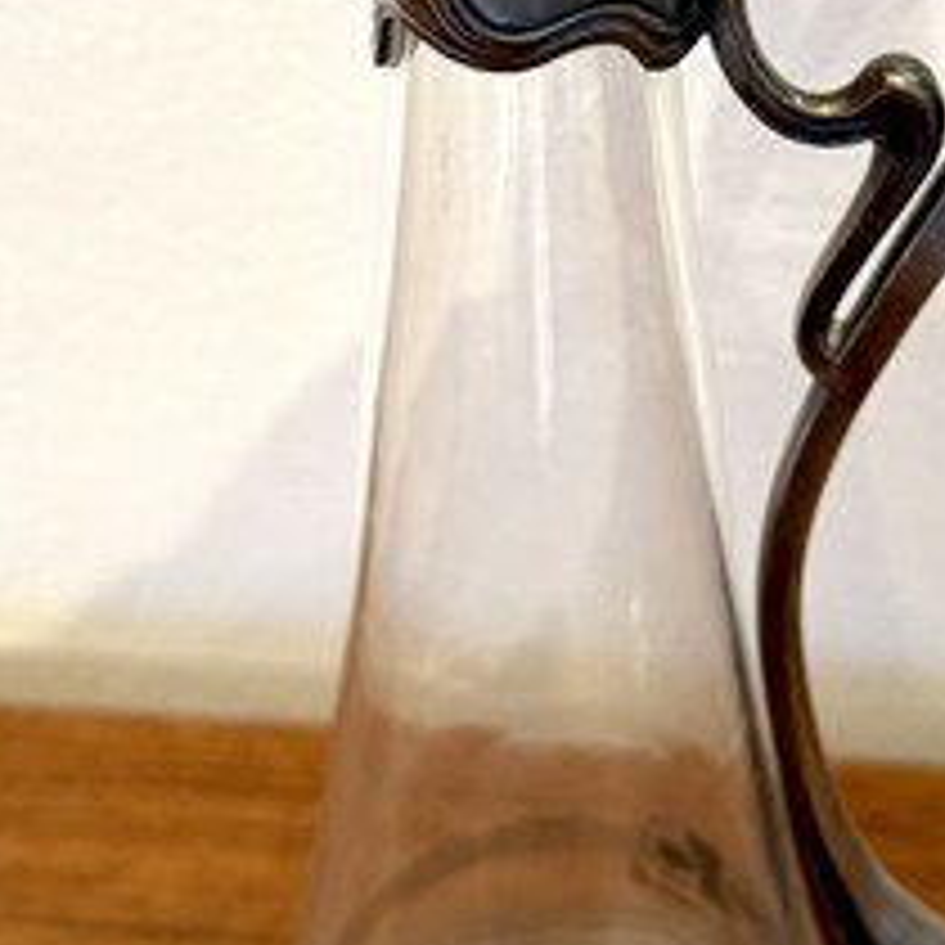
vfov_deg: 20.6
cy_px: -27
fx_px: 2502
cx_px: 760
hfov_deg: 21.1
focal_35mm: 81
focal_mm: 6.76
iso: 200
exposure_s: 1/100
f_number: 1.78
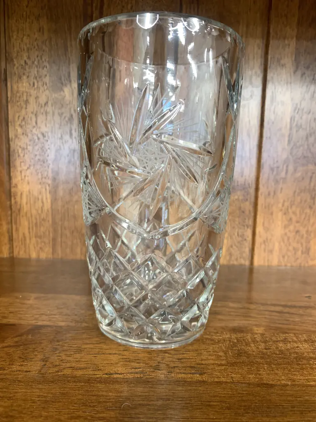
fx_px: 316
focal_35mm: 26
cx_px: 158
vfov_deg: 67.3
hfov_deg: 53.1
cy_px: 211
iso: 200
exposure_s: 1/50
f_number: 1.8
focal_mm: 4.25
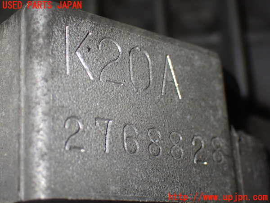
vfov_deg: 23.7
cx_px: 135
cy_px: 102
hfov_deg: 31.2
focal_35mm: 62
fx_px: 484
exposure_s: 1/125
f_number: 3.6
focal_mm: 11.09
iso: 800
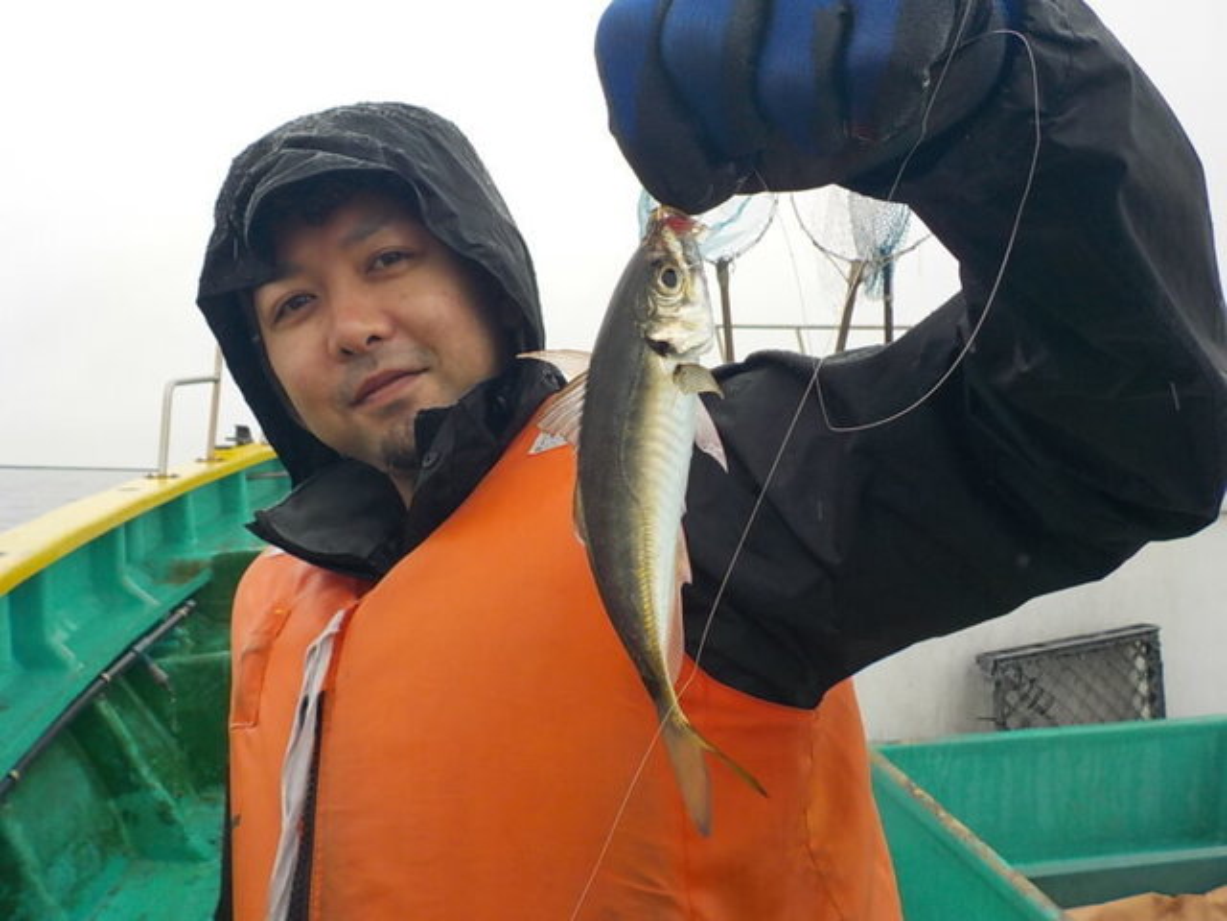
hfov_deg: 60.0
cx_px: 614
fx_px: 1063
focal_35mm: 30
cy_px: 460
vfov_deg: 46.8
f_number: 3.3
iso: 125
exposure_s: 1/400
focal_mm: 4.1
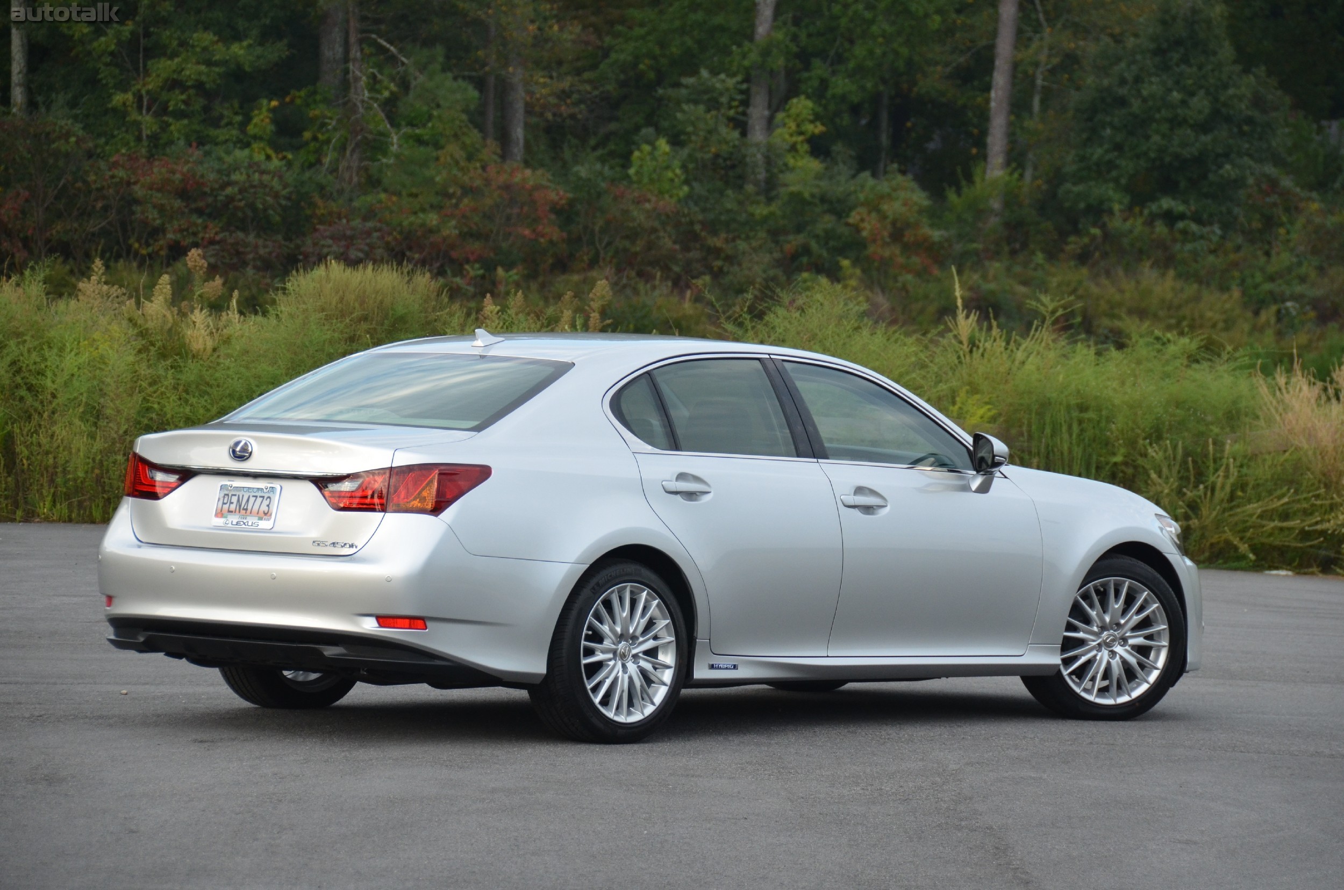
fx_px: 5868
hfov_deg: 13.1
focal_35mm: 158
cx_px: 672
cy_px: 445
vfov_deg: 8.7
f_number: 5.3
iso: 800
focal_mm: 105
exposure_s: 1/640
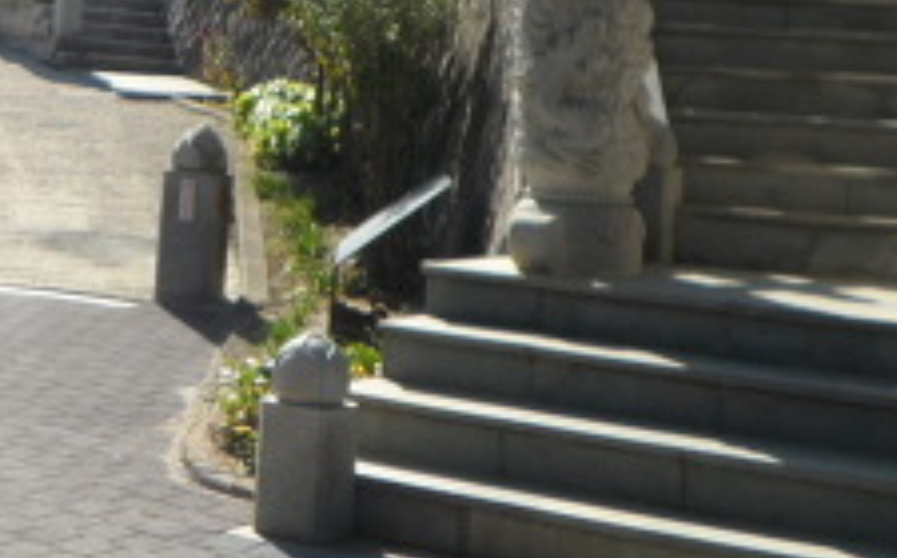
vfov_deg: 15.7
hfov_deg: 26.2
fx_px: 1880
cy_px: -253
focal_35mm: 77
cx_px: 134
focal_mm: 4.9
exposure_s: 1/1000
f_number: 3.1
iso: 80
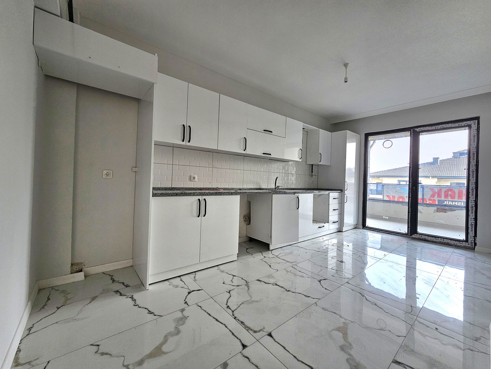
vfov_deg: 89.9
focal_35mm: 13
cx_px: 246
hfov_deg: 106.2
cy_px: 184
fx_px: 184
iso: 100
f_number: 2.2
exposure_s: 1/208
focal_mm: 2.2
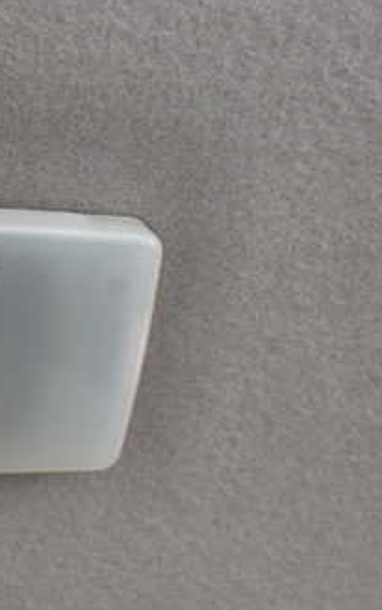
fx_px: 965
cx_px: -137
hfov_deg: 20.2
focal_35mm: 58
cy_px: 291
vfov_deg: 35.1
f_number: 2.3
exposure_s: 1/40
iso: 800
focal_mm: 5.4
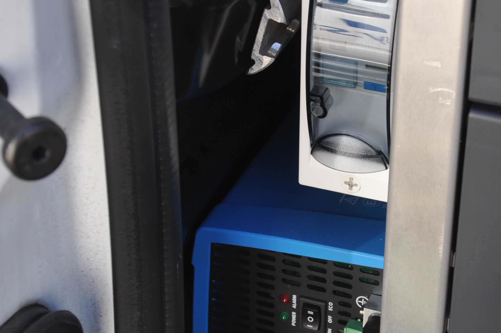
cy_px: 199
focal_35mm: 124
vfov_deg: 11.0
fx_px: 1723
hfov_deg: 16.5
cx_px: 341
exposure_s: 1/160
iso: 200
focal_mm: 40
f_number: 6.3
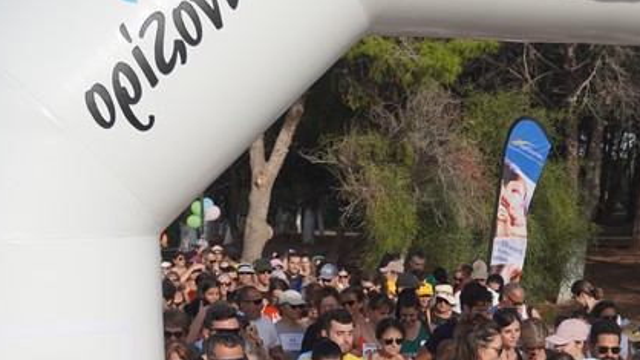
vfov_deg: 13.0
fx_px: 1531
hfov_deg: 22.9
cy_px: 460
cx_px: 596
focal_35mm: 90
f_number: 5.6
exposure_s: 1/640
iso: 100
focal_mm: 25
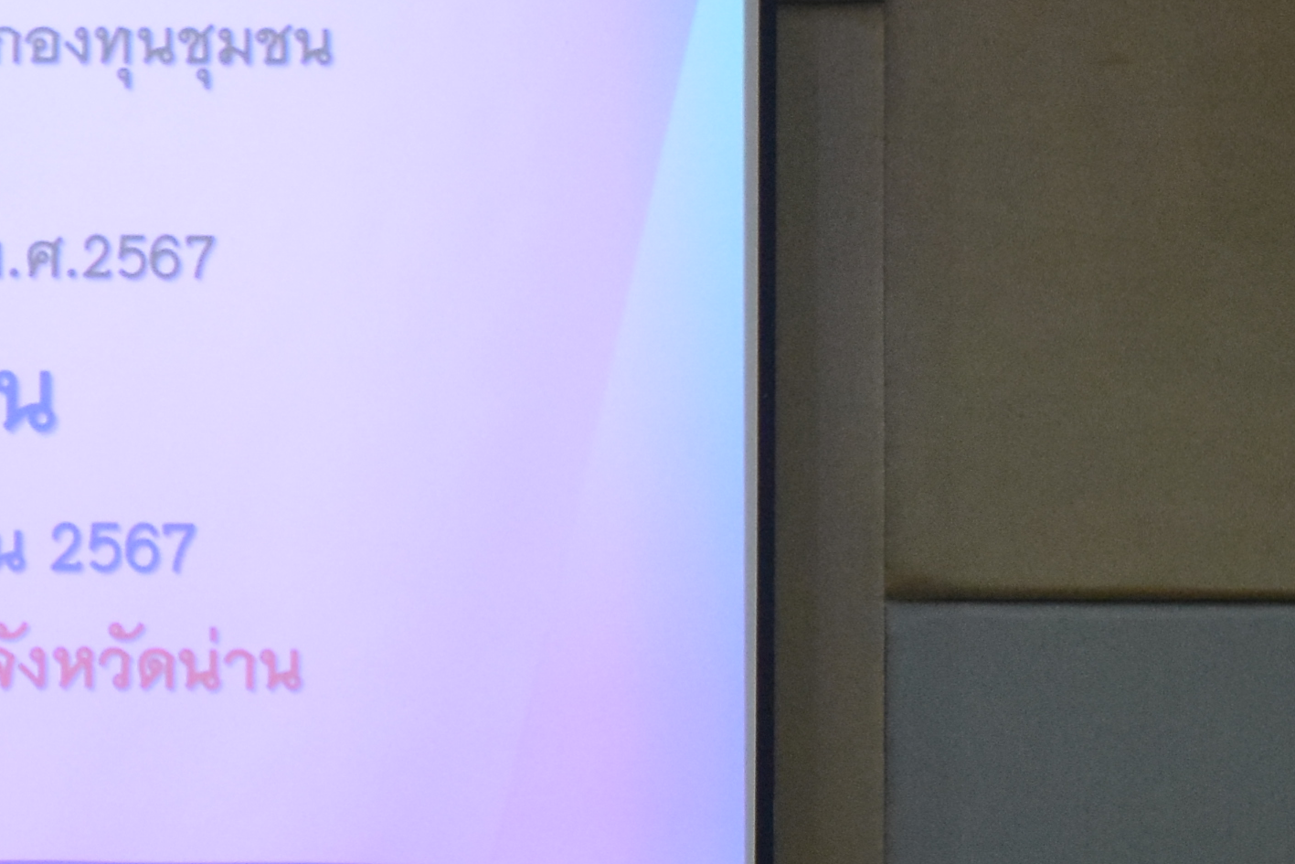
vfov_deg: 5.8
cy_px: 912
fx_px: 8562
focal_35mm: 238
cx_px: -328
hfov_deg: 8.5
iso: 3200
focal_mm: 50
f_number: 2.5
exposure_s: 1/400
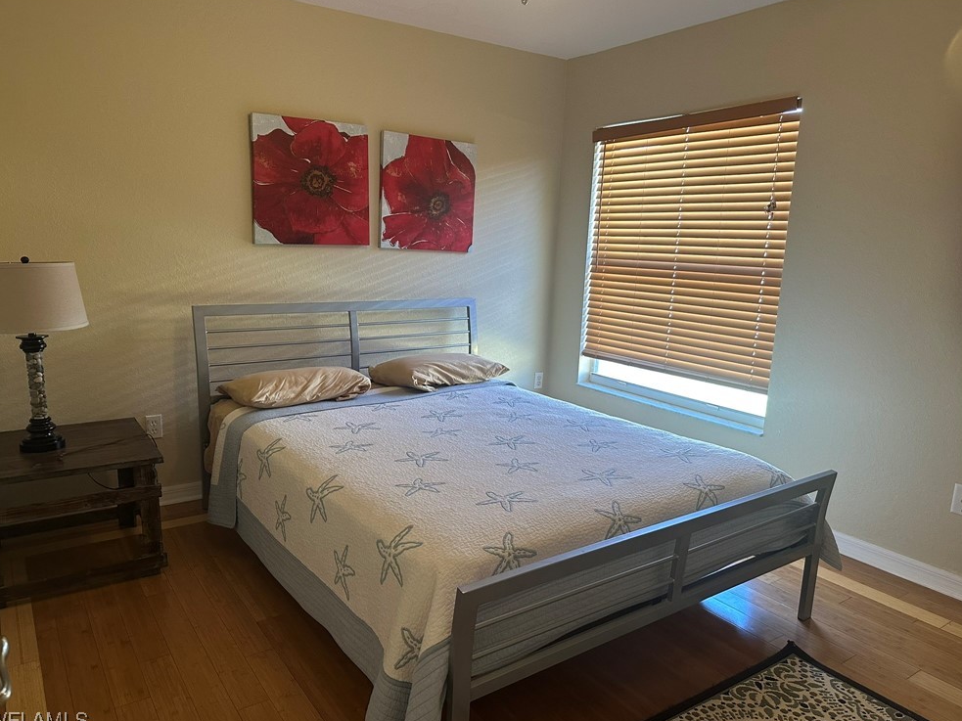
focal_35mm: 25
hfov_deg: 69.4
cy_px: 367
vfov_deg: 54.9
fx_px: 695
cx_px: 470
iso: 250
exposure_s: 1/60
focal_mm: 6.86
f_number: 1.78
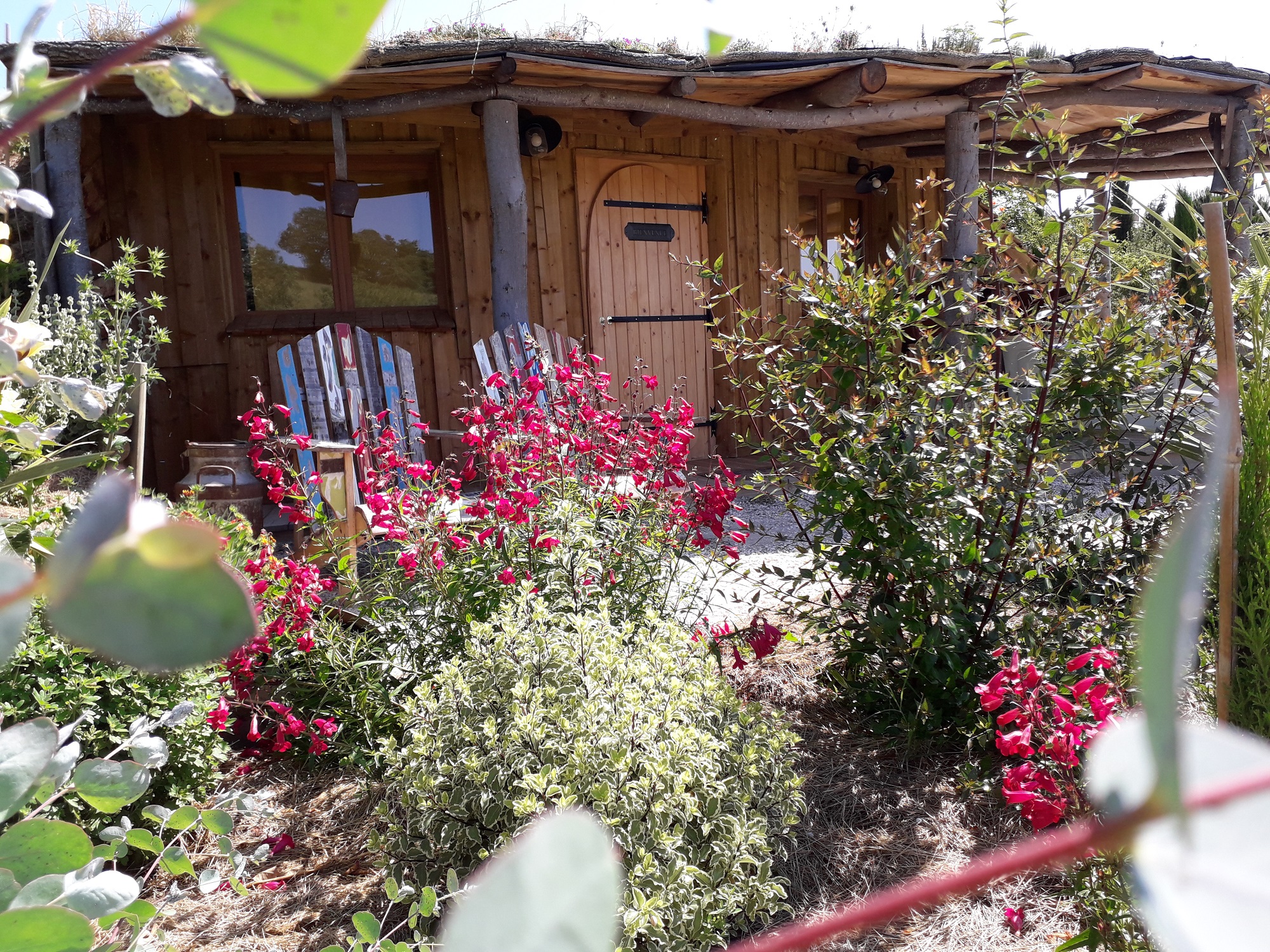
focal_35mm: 27
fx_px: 991
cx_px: 635
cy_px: 476
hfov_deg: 65.3
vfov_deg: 51.4
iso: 40
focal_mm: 3.6
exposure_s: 1/687
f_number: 1.9
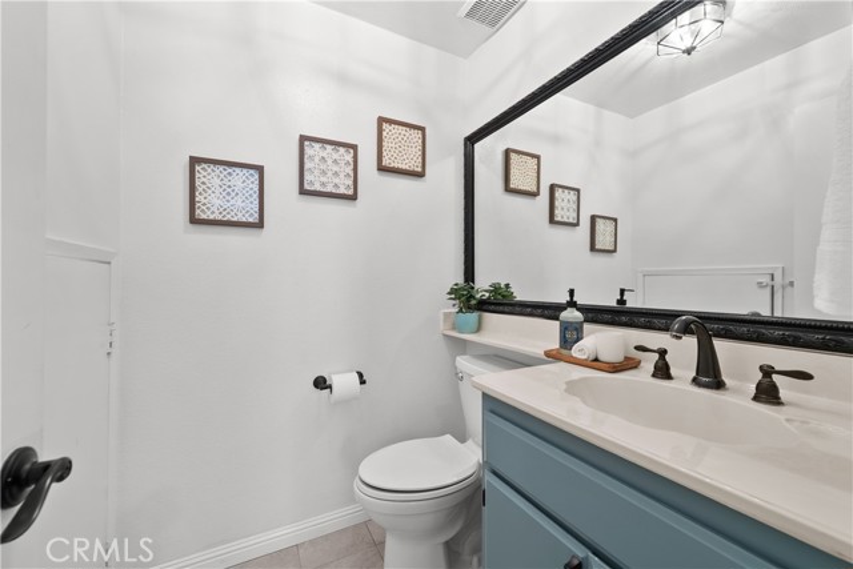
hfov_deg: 104.2
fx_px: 332
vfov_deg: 81.2
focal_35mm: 14
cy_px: 284
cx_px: 426
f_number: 9
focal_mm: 14
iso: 100
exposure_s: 5
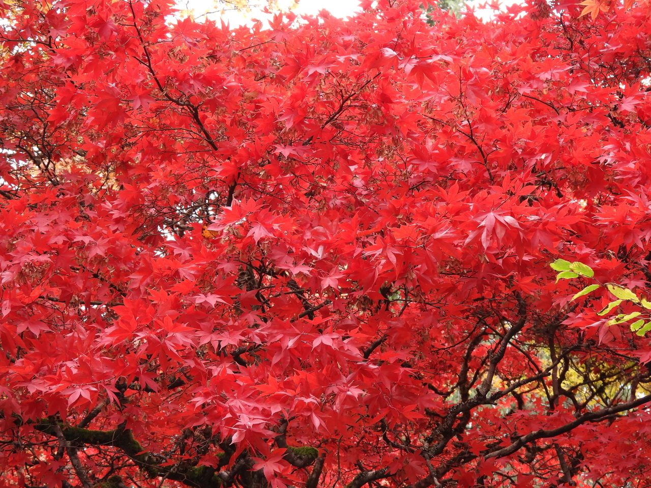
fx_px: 2539
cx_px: 326
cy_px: 244
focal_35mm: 135
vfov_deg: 11.0
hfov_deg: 14.6
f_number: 4
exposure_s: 1/60
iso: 320
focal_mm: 24.1
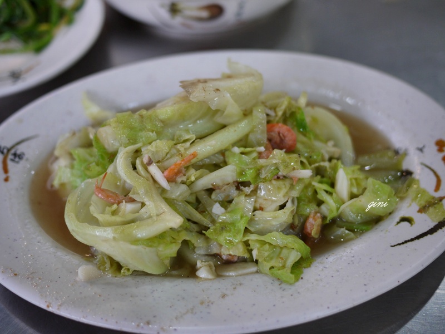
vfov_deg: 36.0
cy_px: 167
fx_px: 514
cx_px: 222
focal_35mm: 40
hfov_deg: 46.8
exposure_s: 1/80
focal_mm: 20
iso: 100
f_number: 1.7
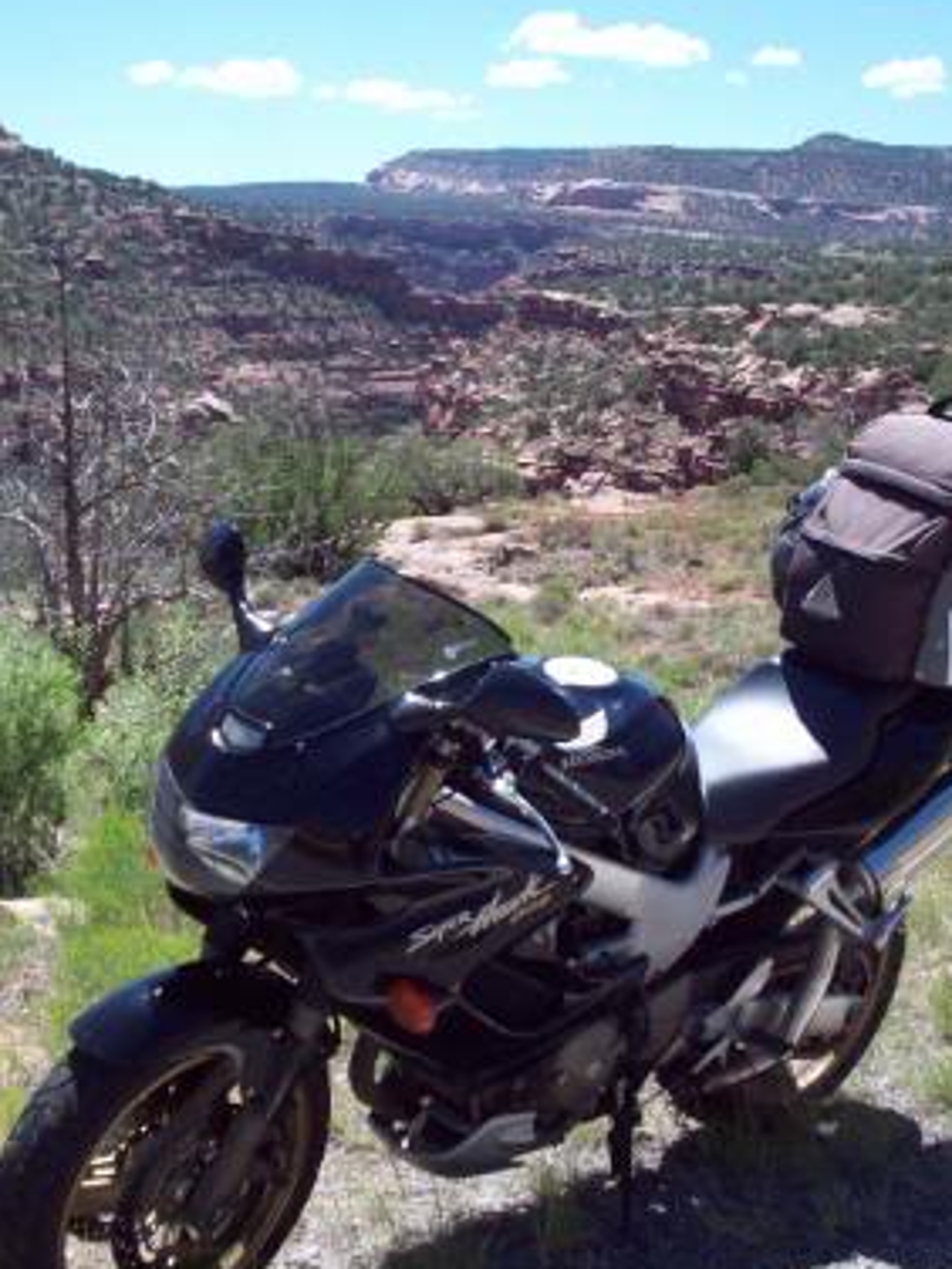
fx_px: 2163
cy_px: 587
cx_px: 540
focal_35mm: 59
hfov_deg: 24.8
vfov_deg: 32.7
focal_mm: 6.2
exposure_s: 1/241
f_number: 5.6
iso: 80
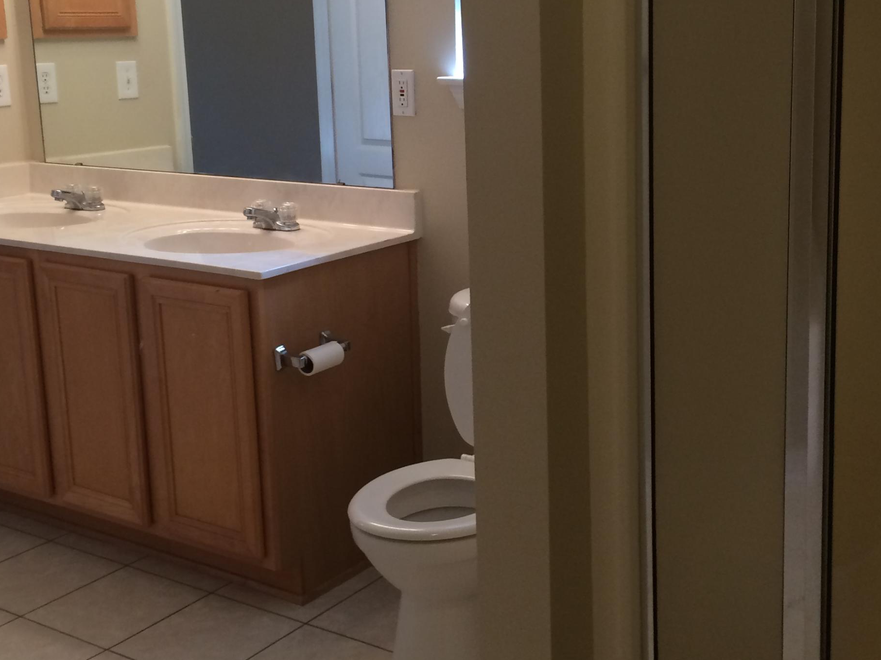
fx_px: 1221
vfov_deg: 30.2
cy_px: 263
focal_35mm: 48
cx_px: 530
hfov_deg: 39.5
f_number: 2.2
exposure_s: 1/30
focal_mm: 4.15
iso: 40
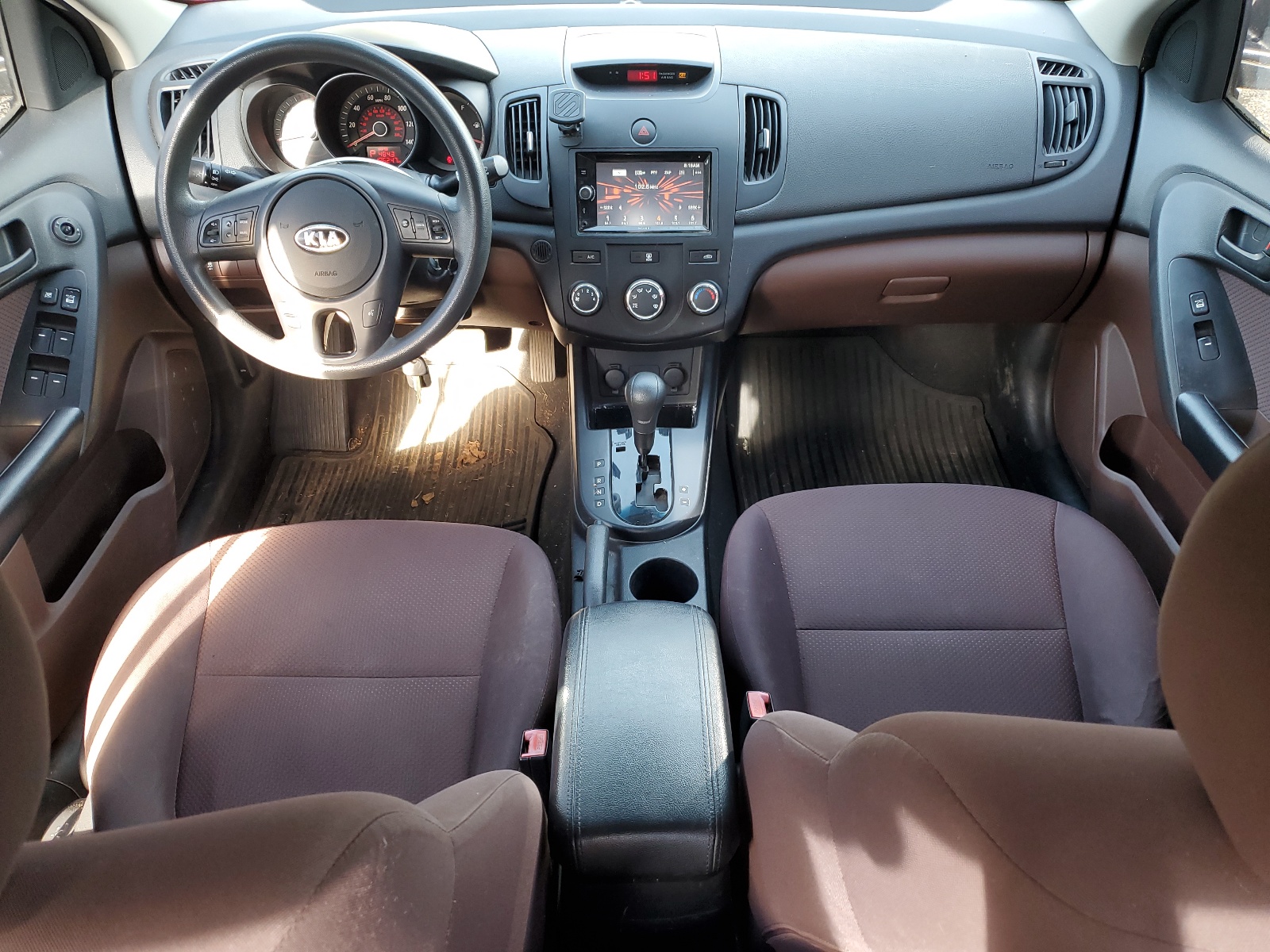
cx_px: 635
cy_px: 476
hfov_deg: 67.3
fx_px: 954
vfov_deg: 53.1
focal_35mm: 26
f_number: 1.5
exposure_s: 1/60.2
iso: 58
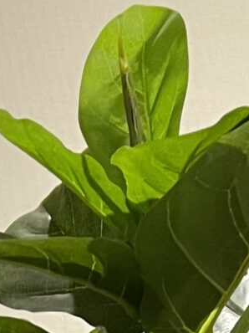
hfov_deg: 8.6
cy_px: 856
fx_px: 1546
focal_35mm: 161
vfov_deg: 10.3
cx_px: -299
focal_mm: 5.1
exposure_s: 1/60
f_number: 1.6
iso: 160
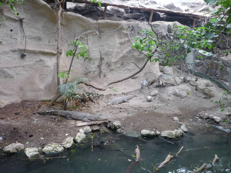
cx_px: 116
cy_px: 86
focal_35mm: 33
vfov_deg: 42.9
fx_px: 220
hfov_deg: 55.4
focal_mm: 5.5
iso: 100
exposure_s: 1/40
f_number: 2.8
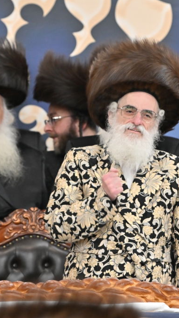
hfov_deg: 2.6
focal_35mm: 474
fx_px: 3999
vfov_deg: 4.6
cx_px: 146
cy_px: 159
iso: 1250
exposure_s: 1/200
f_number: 4
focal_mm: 200
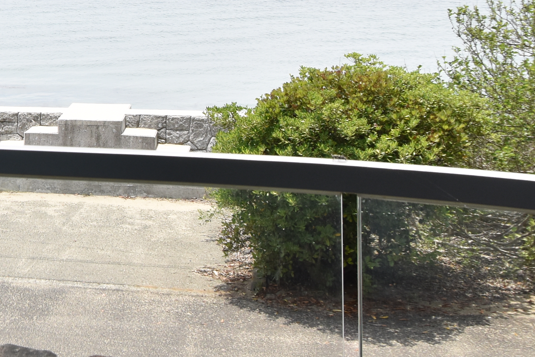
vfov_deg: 16.8
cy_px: -32
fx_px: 1174
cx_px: -74
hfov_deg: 23.8
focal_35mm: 79
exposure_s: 1/400
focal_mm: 20
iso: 400
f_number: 10
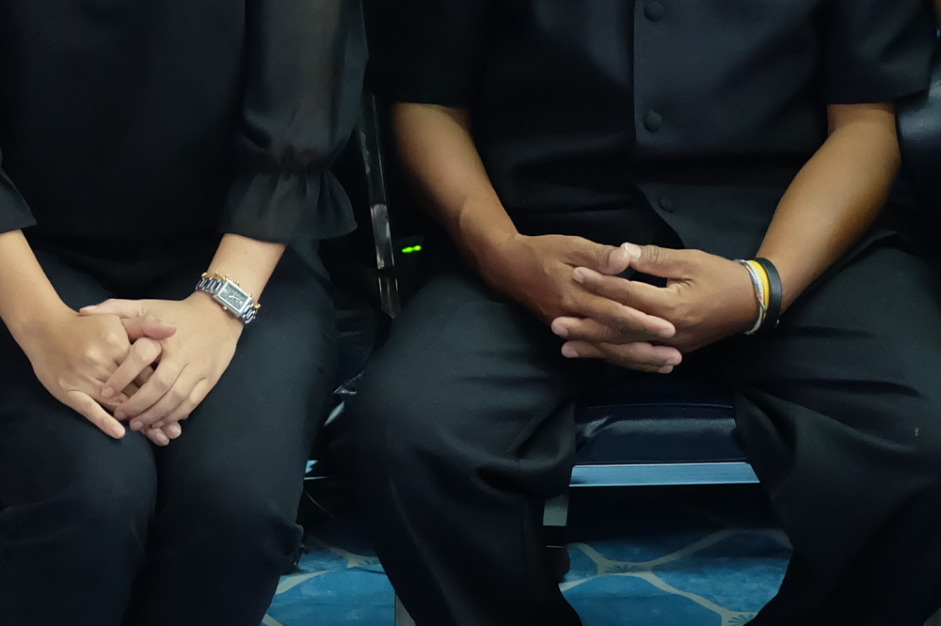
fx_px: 3162
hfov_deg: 16.9
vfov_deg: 11.2
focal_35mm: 121
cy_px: 39
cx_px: 388
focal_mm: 23.2
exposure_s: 1/27
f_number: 4.2
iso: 3200
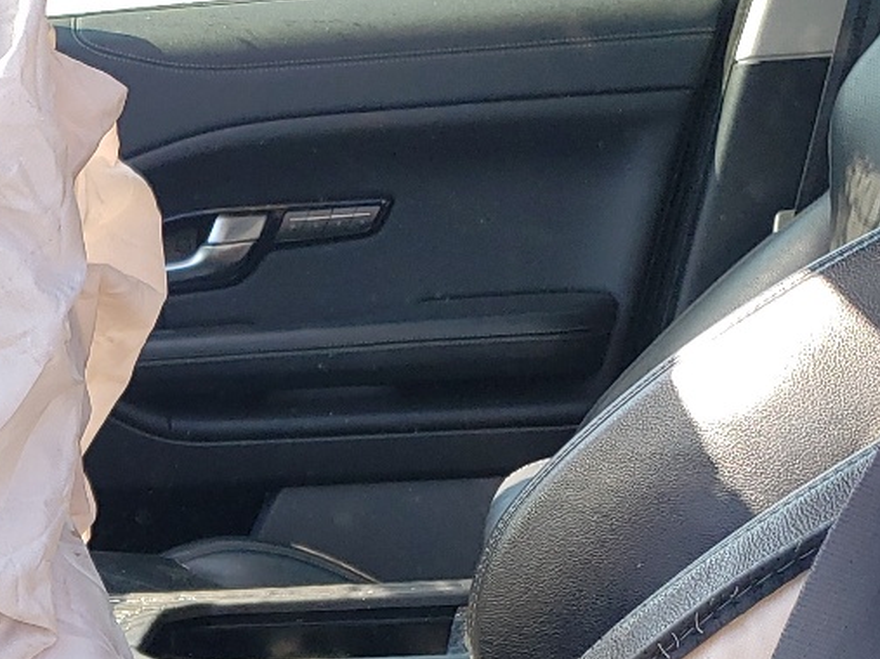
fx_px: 2084
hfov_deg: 22.7
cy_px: 791
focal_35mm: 82
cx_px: -54
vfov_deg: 17.2
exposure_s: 1/323
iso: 50
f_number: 1.5
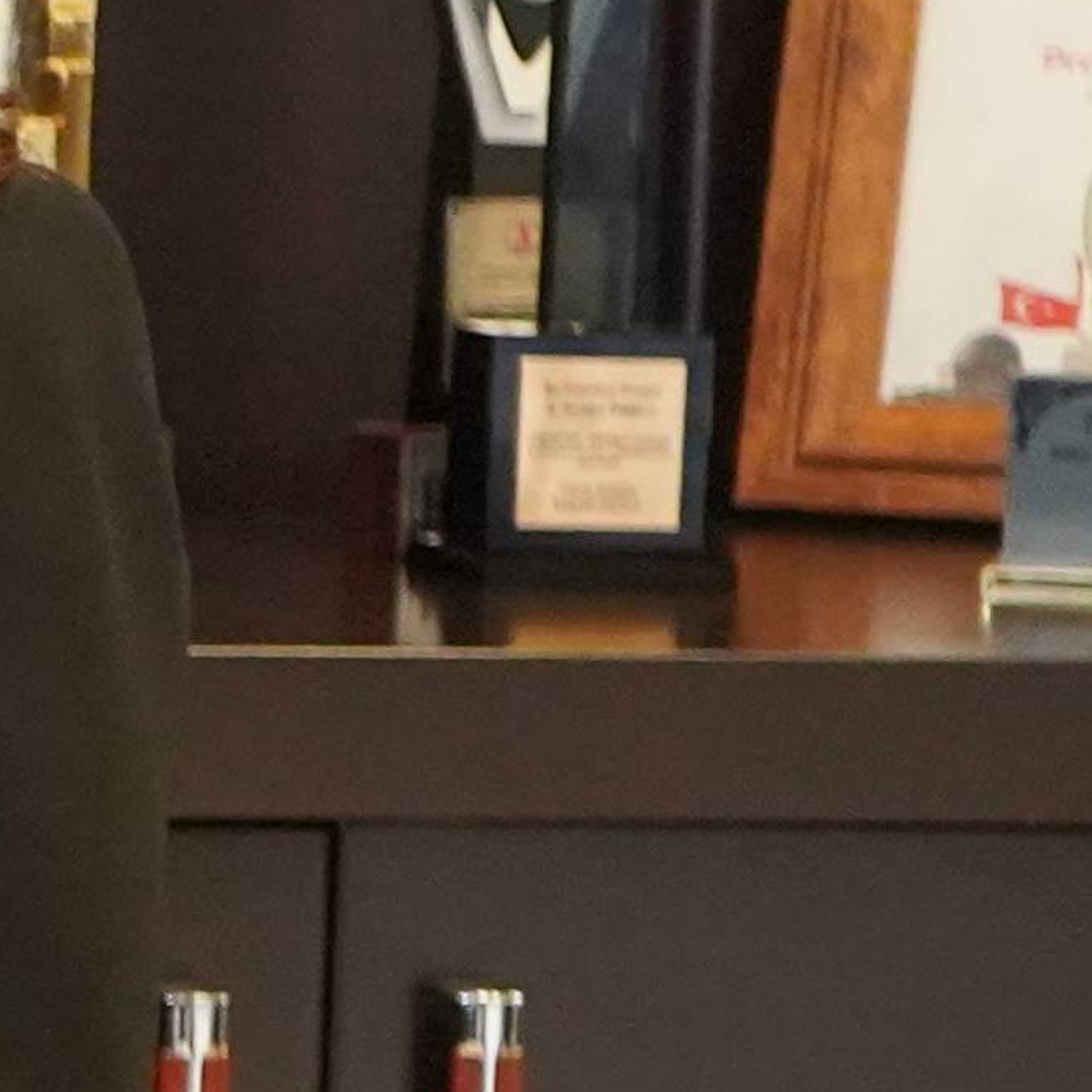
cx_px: -2343
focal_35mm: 268
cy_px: 582
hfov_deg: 6.0
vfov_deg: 6.5
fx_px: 9565
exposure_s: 1/160
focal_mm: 35
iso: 6400
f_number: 4
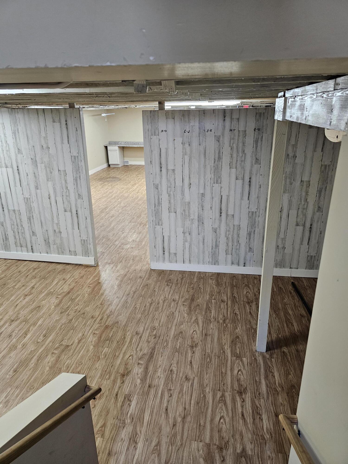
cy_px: 232
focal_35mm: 23
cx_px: 174
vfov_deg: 73.9
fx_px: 308
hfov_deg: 58.9
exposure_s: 1/120
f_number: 1.7
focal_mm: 6.3
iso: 320
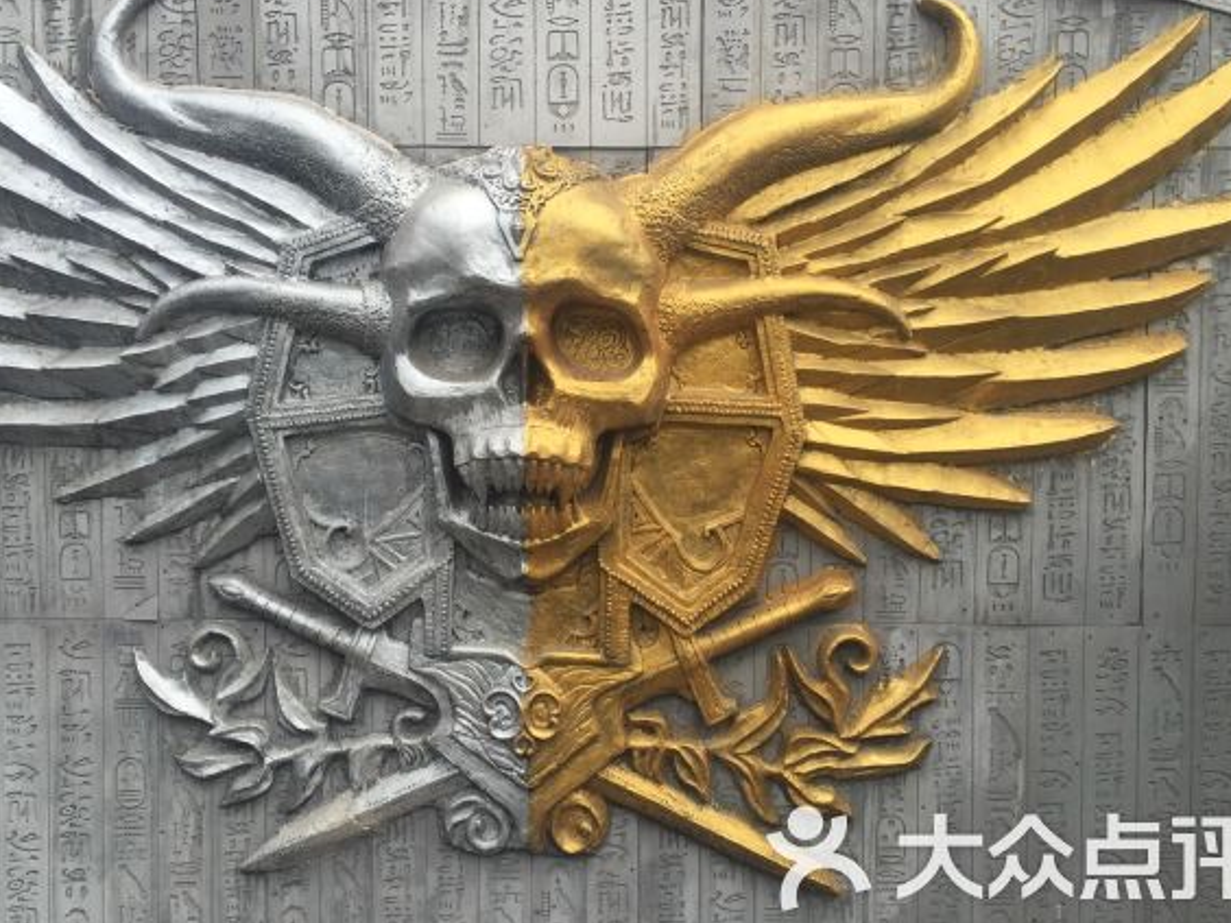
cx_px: 550
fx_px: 1280
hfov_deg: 51.3
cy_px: 398
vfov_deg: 39.6
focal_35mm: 36
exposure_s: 1/329
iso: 32
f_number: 2.2
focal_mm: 4.15
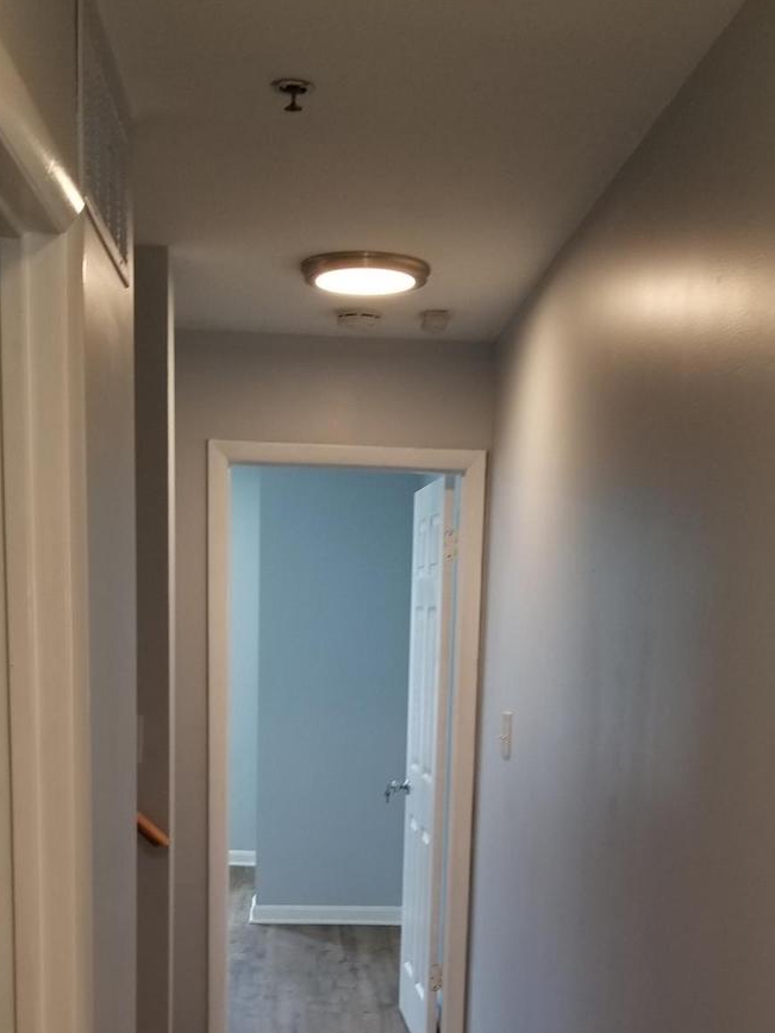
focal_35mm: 46
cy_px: 829
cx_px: 386
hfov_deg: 31.5
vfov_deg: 39.6
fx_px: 1373
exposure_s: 1/60
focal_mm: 4.3
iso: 64
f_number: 1.7
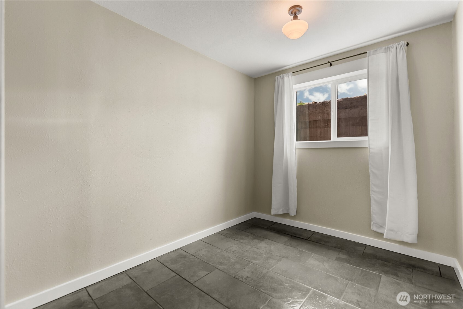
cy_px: 154
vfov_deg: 75.6
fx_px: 199
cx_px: 232
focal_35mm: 16
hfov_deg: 98.5
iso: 400
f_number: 2.8
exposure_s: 1/40
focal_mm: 15.5
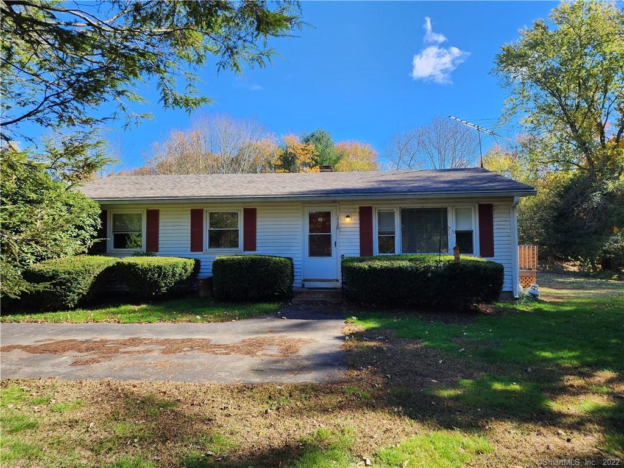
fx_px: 415
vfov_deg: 58.9
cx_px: 312
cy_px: 234
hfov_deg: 73.9
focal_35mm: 23
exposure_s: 1/340
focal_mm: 6.4
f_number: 1.8
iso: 12
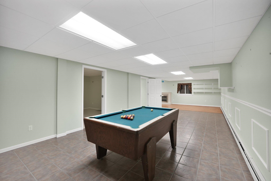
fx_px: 111
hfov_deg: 101.1
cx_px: 136
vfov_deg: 78.2
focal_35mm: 15
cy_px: 90
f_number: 4.5
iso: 800
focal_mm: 14.8
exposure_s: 1/125
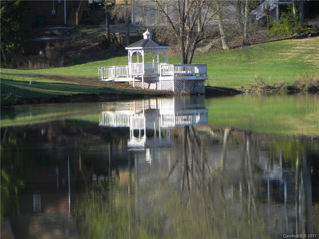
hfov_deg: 4.7
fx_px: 3917
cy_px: 120
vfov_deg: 3.5
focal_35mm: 425
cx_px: 160
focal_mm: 75.7
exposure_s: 1/368
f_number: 5.6
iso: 160
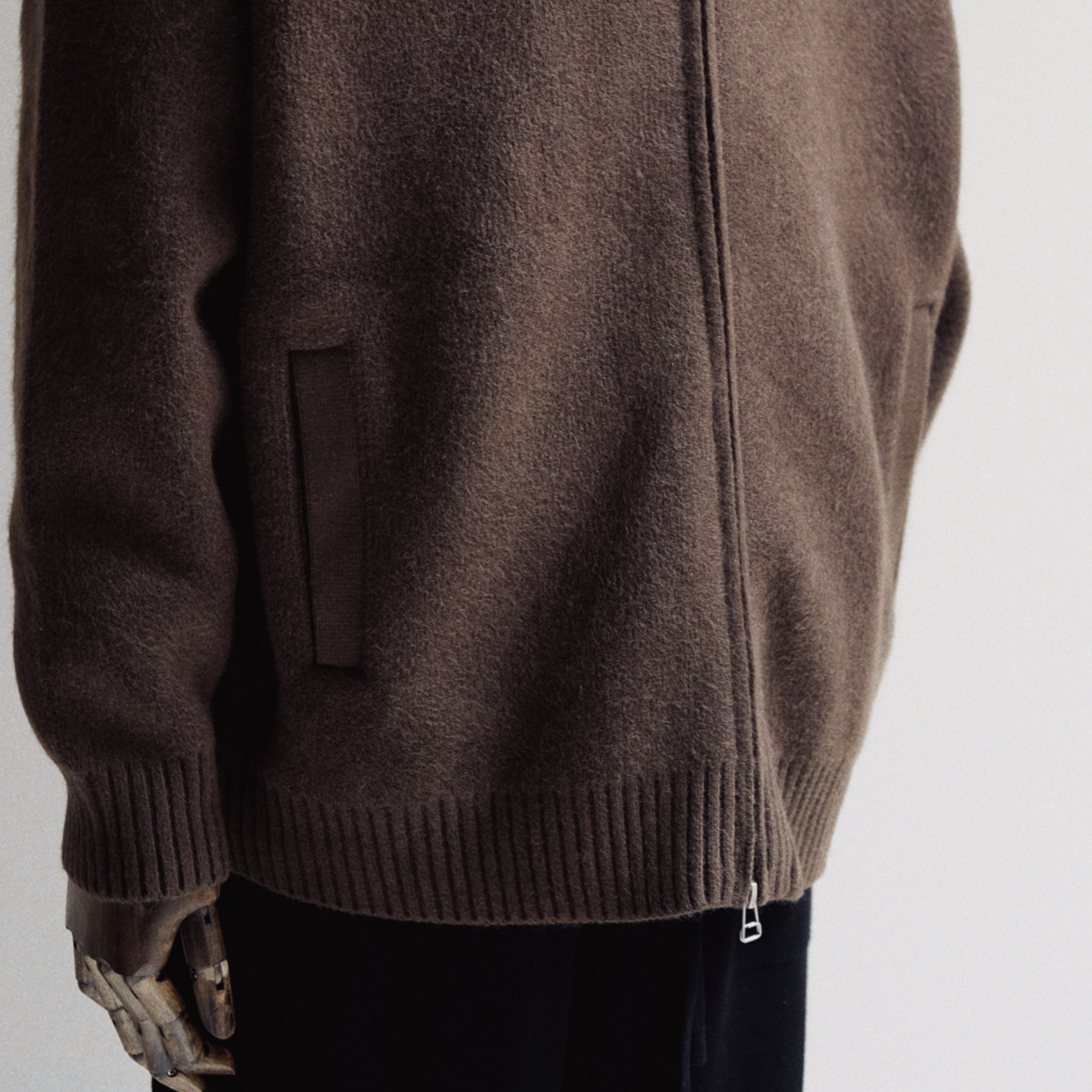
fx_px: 3034
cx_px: 492
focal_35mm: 85
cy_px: 136
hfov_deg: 20.4
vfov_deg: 20.1
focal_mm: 35
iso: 320
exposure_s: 1/85
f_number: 2
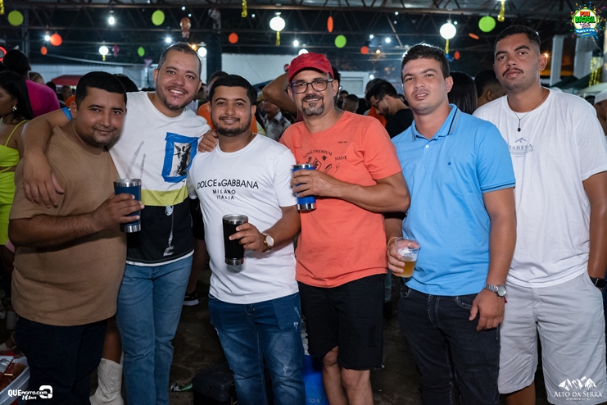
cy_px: 202
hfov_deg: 53.1
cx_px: 304
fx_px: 607
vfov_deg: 36.9
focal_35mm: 36
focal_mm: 24
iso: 2500
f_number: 2.8
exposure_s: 1/250
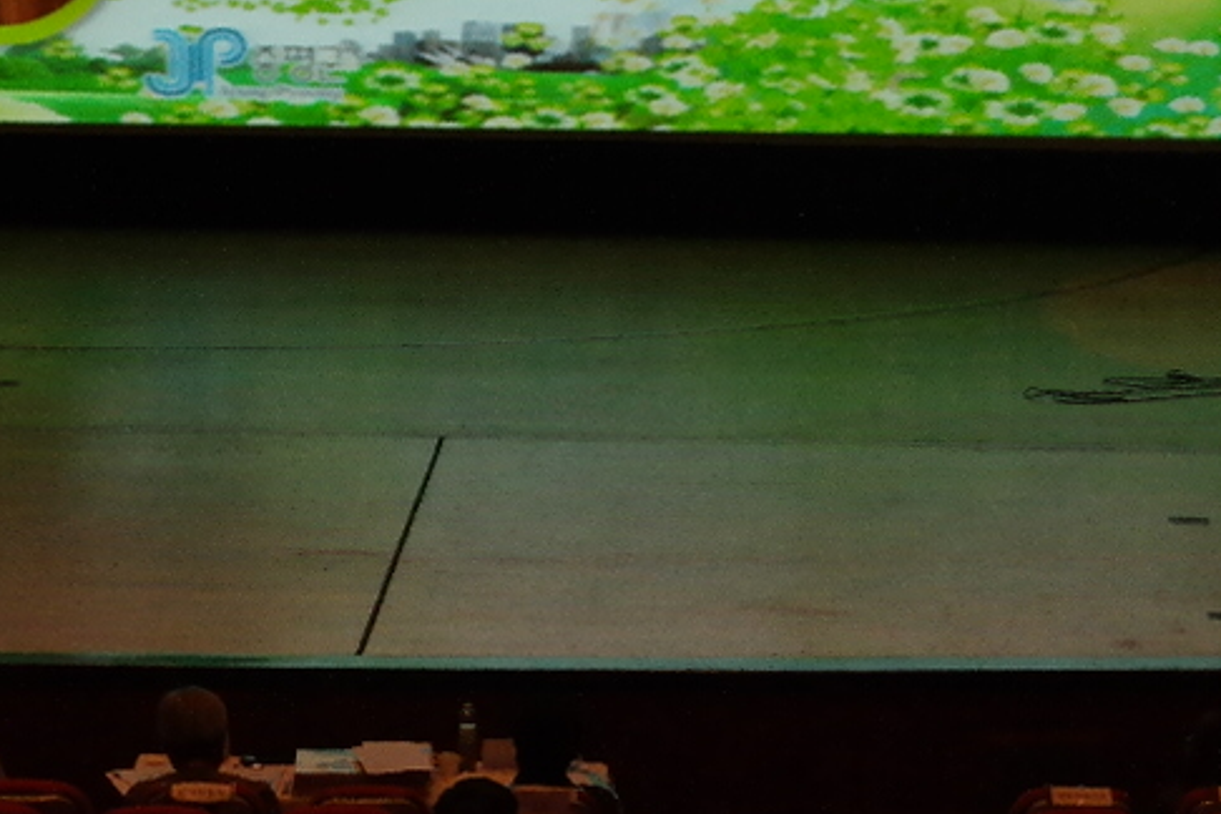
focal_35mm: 153
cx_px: 334
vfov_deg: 8.6
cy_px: -605
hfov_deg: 13.4
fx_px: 5189
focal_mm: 28
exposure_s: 1/50
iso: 1600
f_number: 4
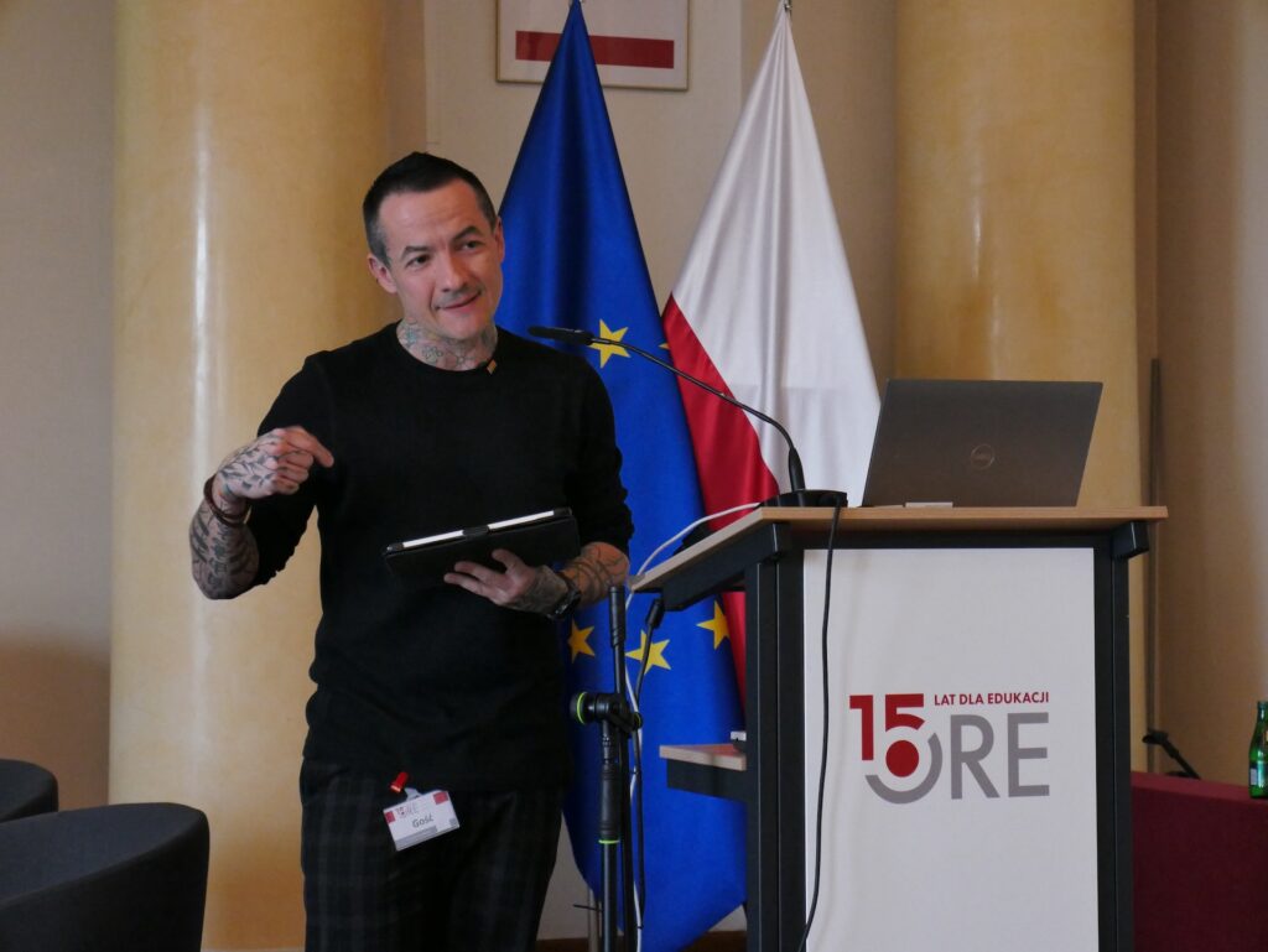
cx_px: 634
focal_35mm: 84
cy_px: 476
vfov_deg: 17.6
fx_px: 3078
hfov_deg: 23.3
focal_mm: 42
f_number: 7.1
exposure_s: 1/80
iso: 3200
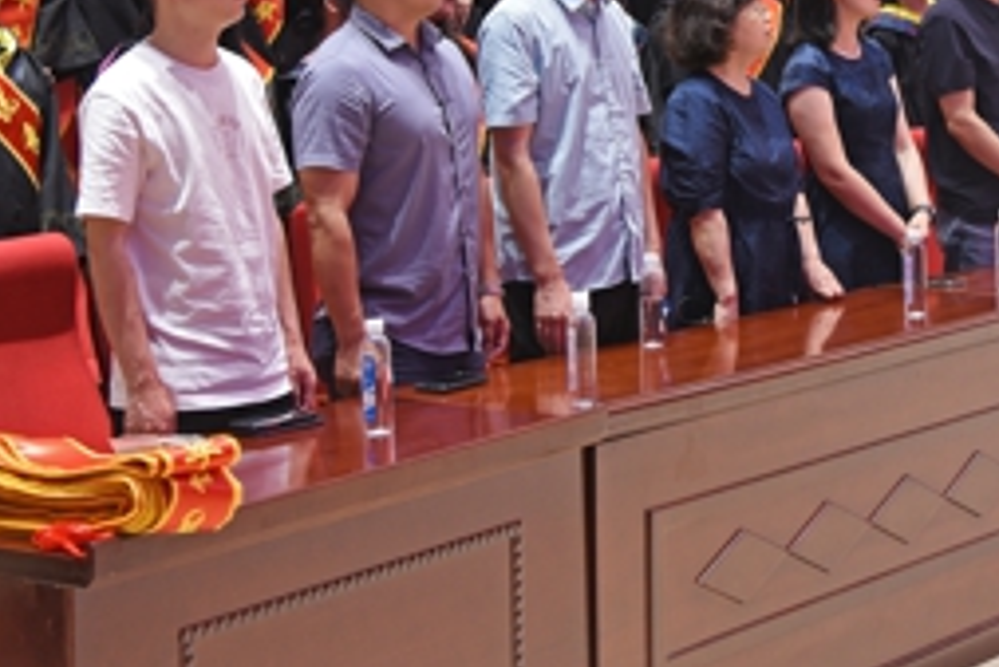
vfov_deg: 15.5
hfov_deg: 23.5
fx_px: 2388
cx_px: 715
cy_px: -57
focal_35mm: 86
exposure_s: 1/30
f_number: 4
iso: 360
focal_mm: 32
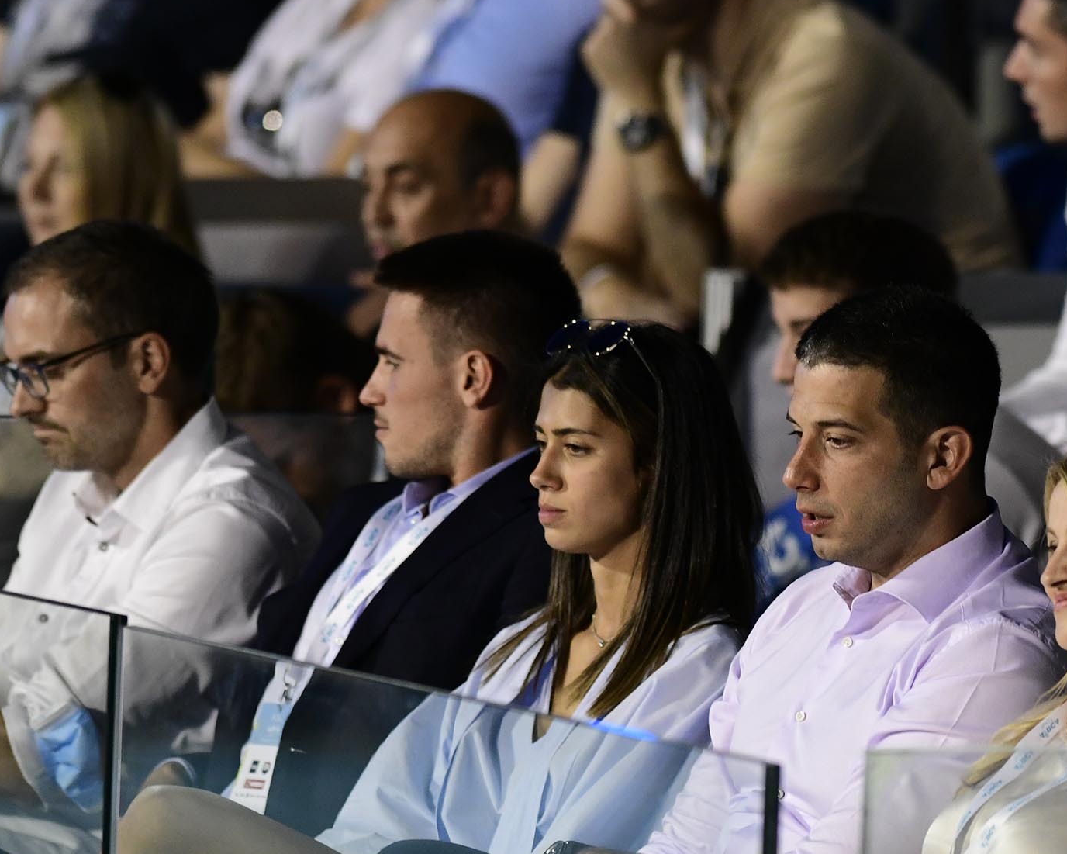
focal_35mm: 614
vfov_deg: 2.5
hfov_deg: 3.2
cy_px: 742
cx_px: 837
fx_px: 19391
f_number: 3.5
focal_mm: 300
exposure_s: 1/640
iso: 2000
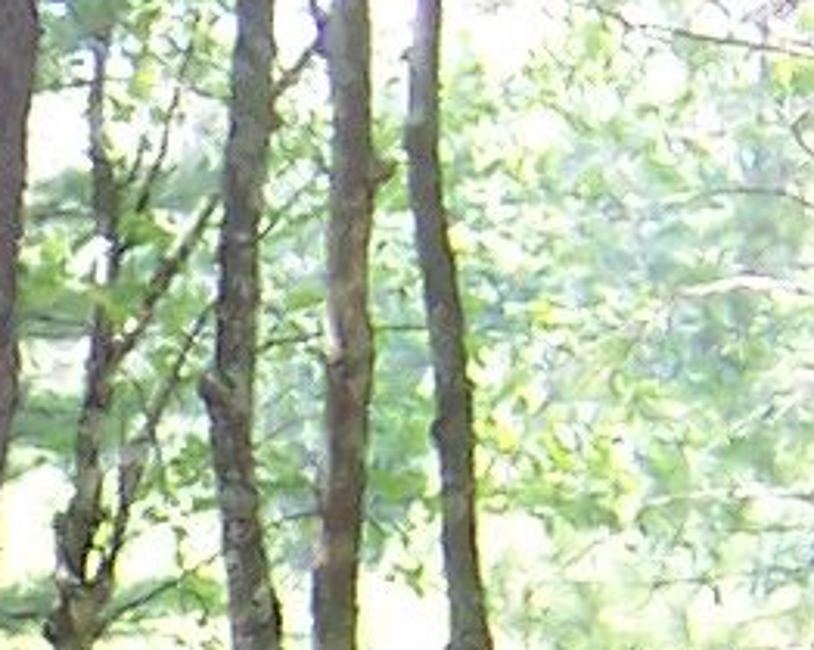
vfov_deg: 5.6
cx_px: -743
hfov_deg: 6.9
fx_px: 6570
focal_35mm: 273
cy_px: 600
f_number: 2.8
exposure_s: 1/90
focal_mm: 5.6
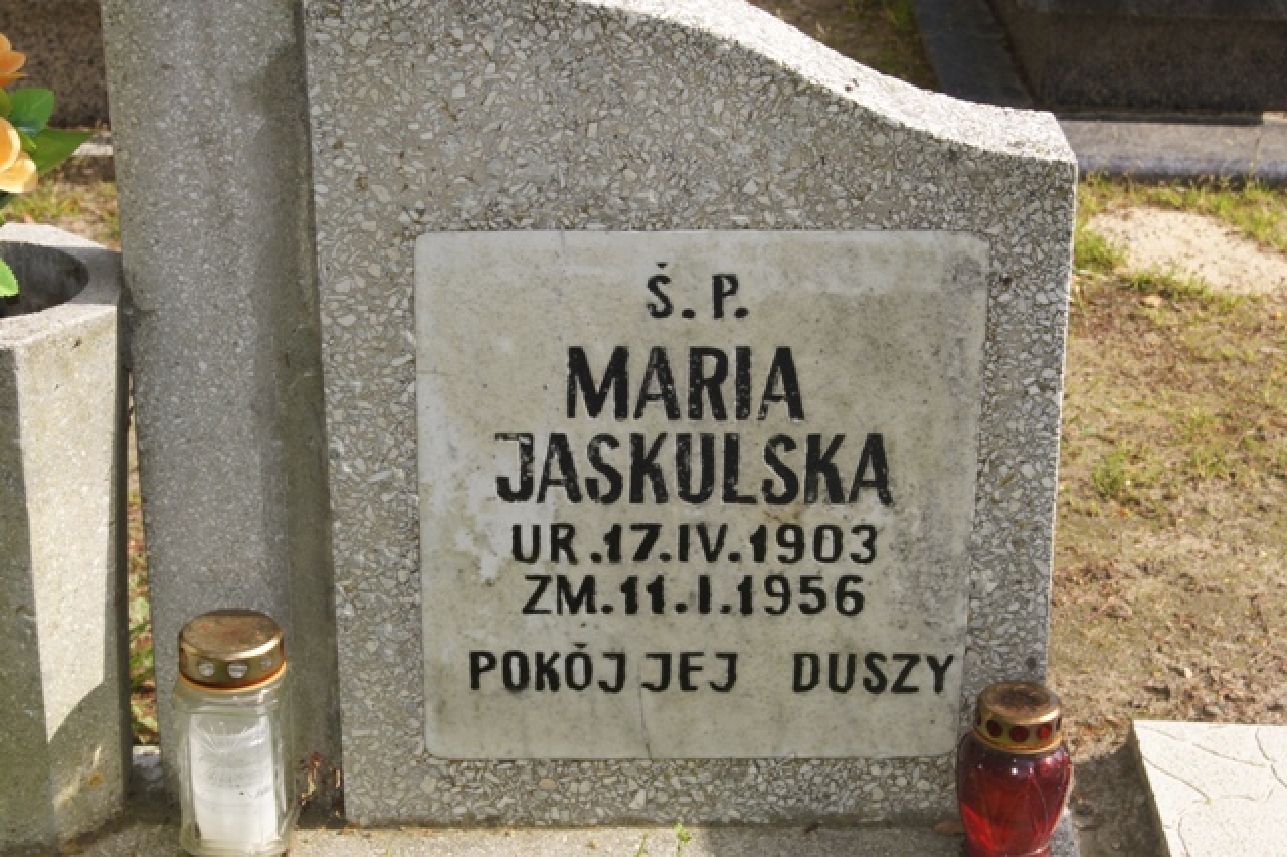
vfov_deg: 16.5
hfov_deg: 24.6
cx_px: 644
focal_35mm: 82
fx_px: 2948
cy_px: 428
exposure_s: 1/160
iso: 200
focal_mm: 55
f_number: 13
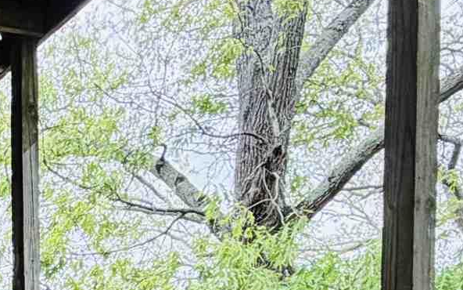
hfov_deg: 22.7
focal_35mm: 77
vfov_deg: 14.1
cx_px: -197
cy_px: 590
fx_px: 972
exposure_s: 1/184
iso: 40
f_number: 2.2
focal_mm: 2.22
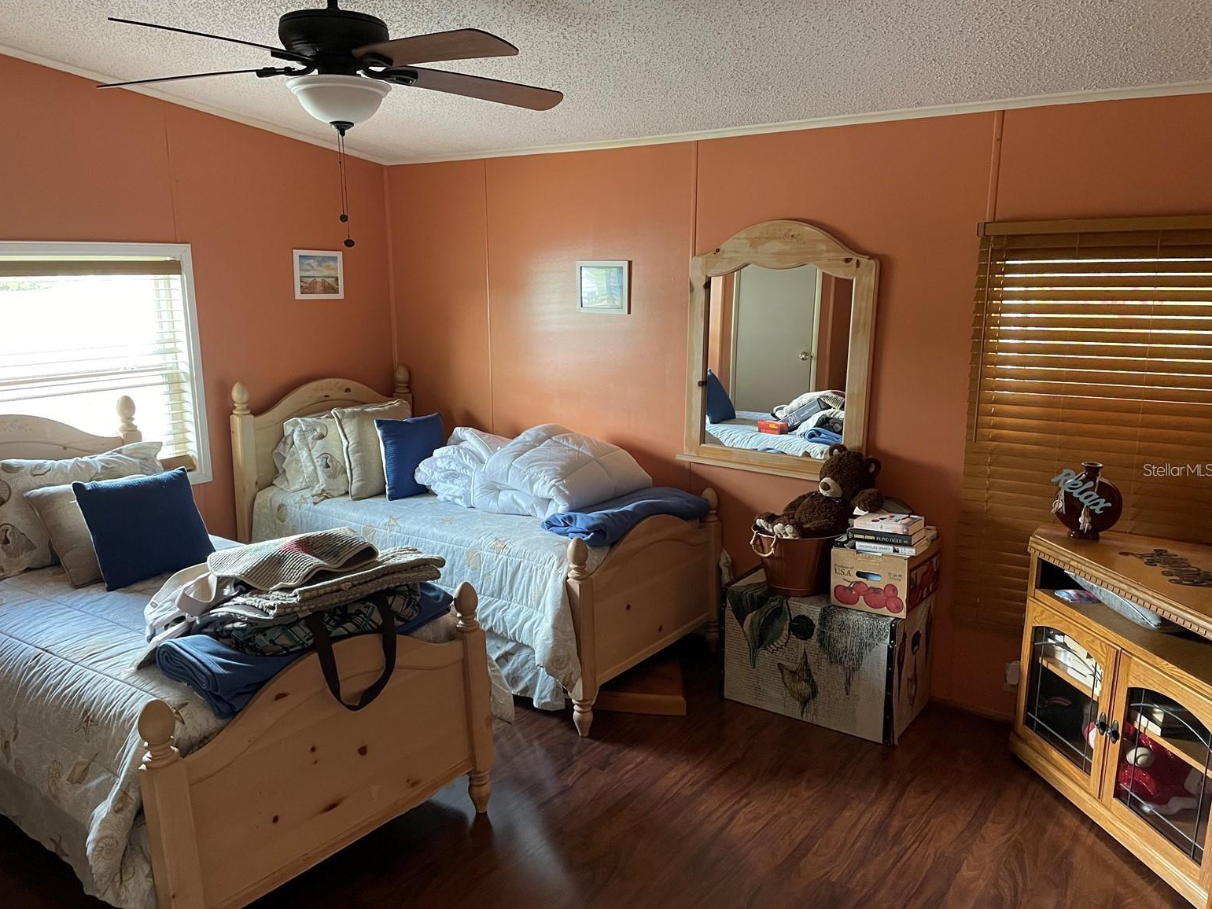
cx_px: 588
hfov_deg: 65.3
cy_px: 469
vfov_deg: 51.4
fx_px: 945
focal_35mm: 27
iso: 500
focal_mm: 4.2
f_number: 1.6
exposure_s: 1/60
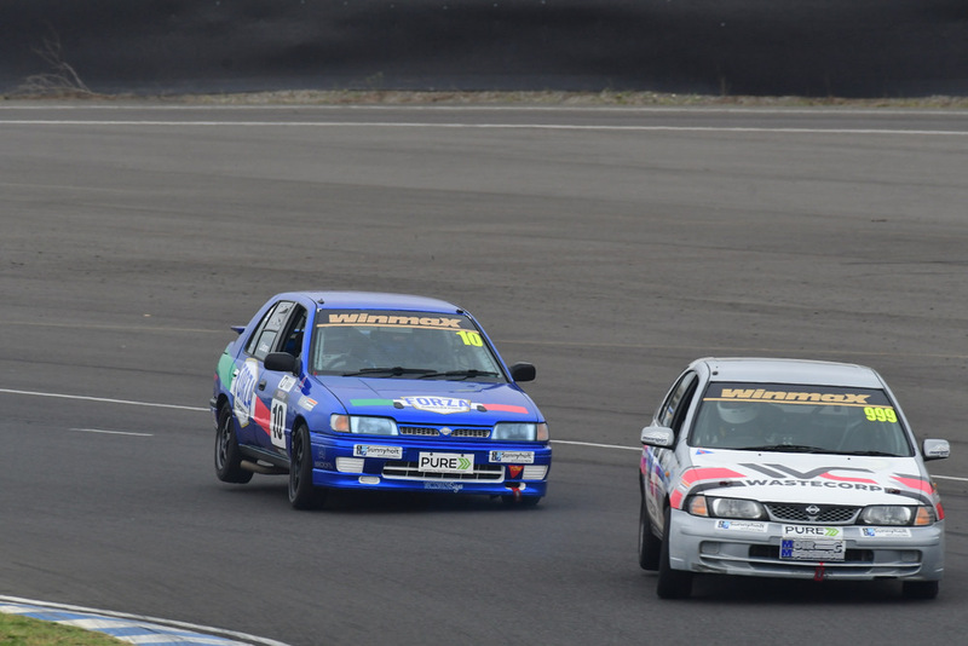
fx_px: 20173
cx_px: 484
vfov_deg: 1.8
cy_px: 323
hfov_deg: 2.7
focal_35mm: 750
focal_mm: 500
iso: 640
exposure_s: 1/640
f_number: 10
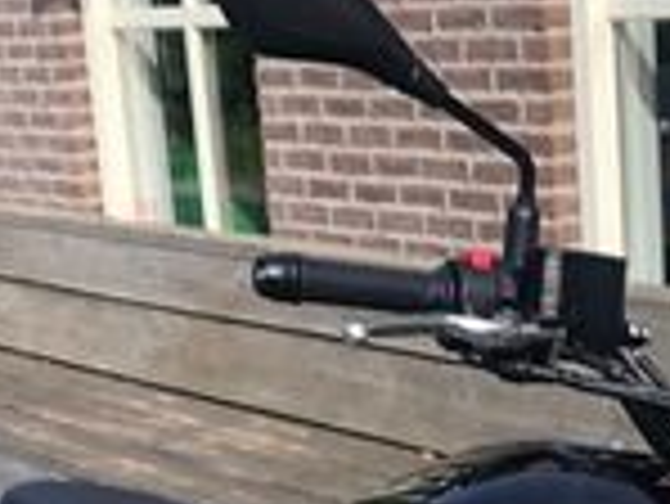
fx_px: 2324
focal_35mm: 120
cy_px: 958
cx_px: 697
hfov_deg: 16.0
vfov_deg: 11.3
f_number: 1.8
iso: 20
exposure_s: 1/716
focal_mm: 3.99
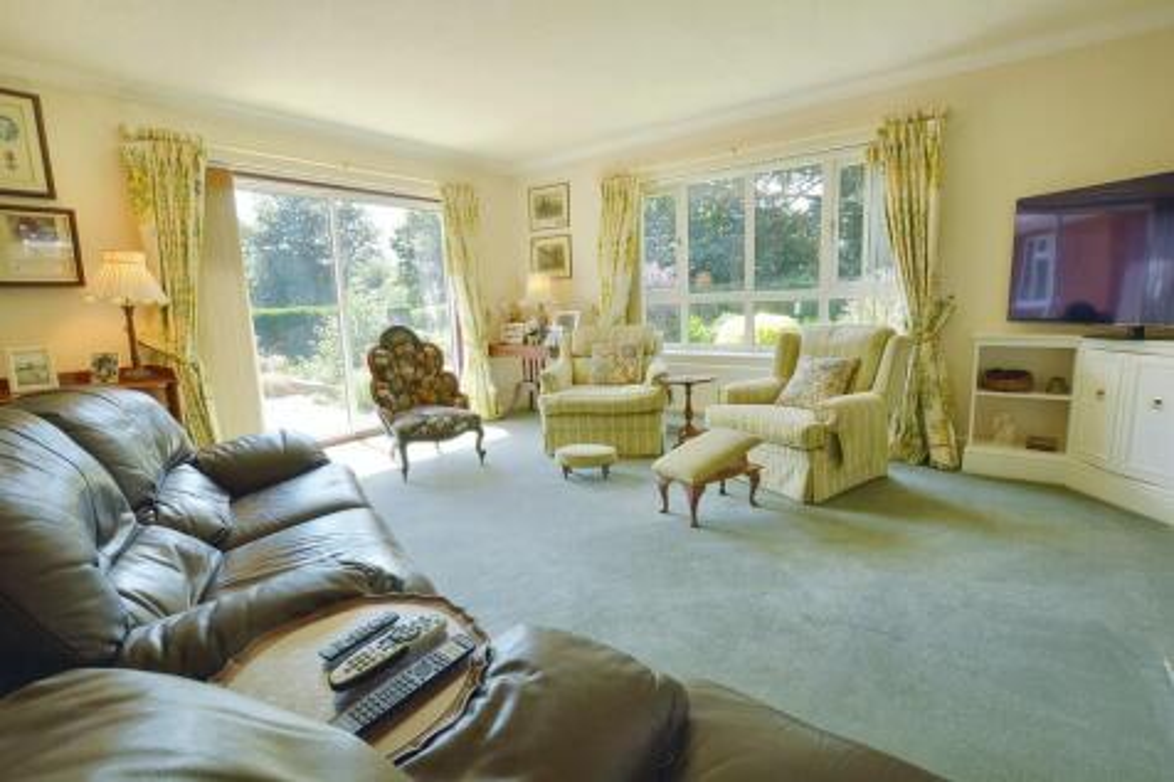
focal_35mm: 16
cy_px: 391
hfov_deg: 95.0
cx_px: 587
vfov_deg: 72.0
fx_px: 538
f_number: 8
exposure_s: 1/40
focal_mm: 11
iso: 200
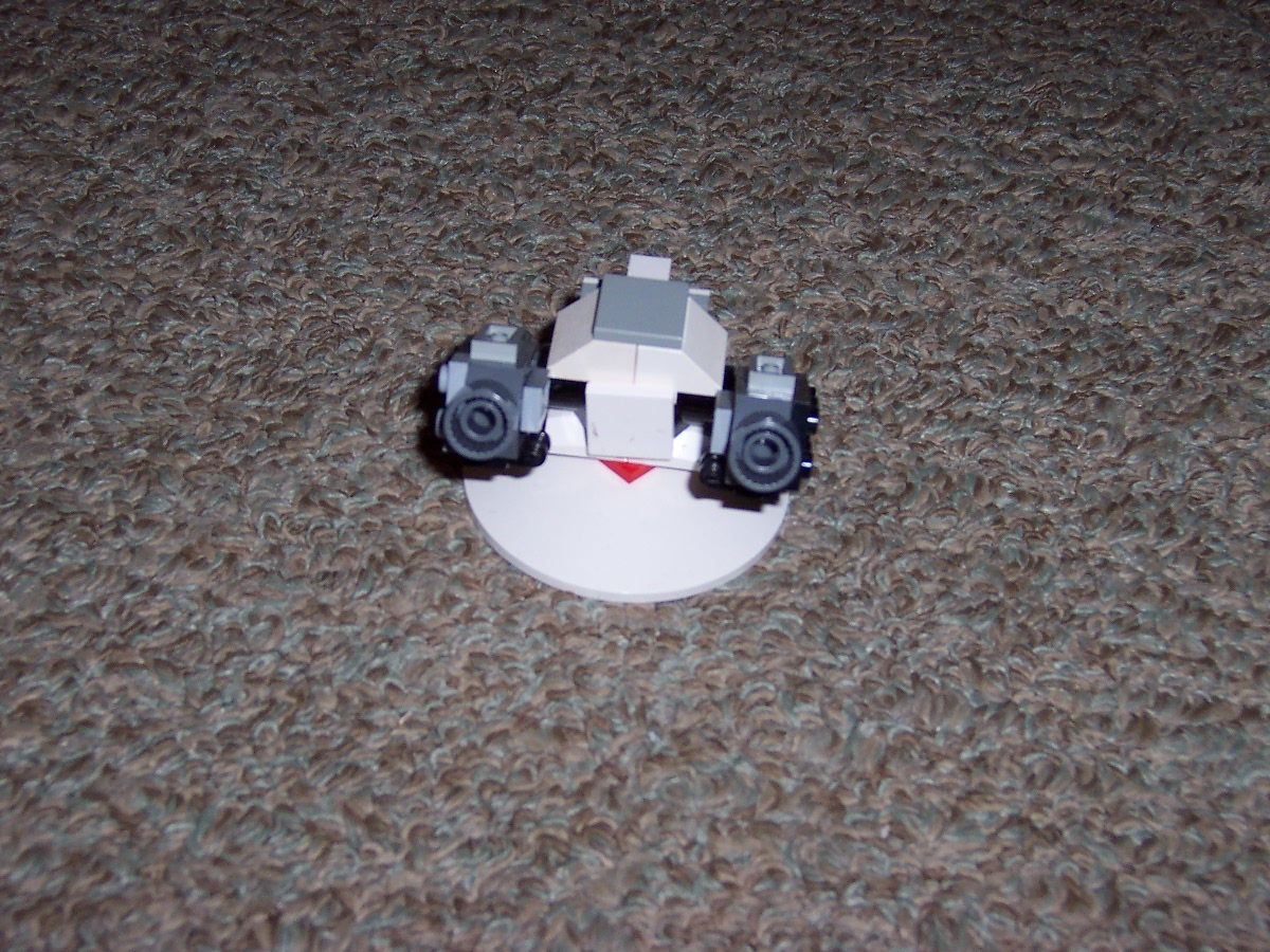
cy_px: 476
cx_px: 635
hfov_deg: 29.0
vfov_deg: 21.9
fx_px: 2458
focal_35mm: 67
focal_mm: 10.4
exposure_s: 1/60
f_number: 3.4
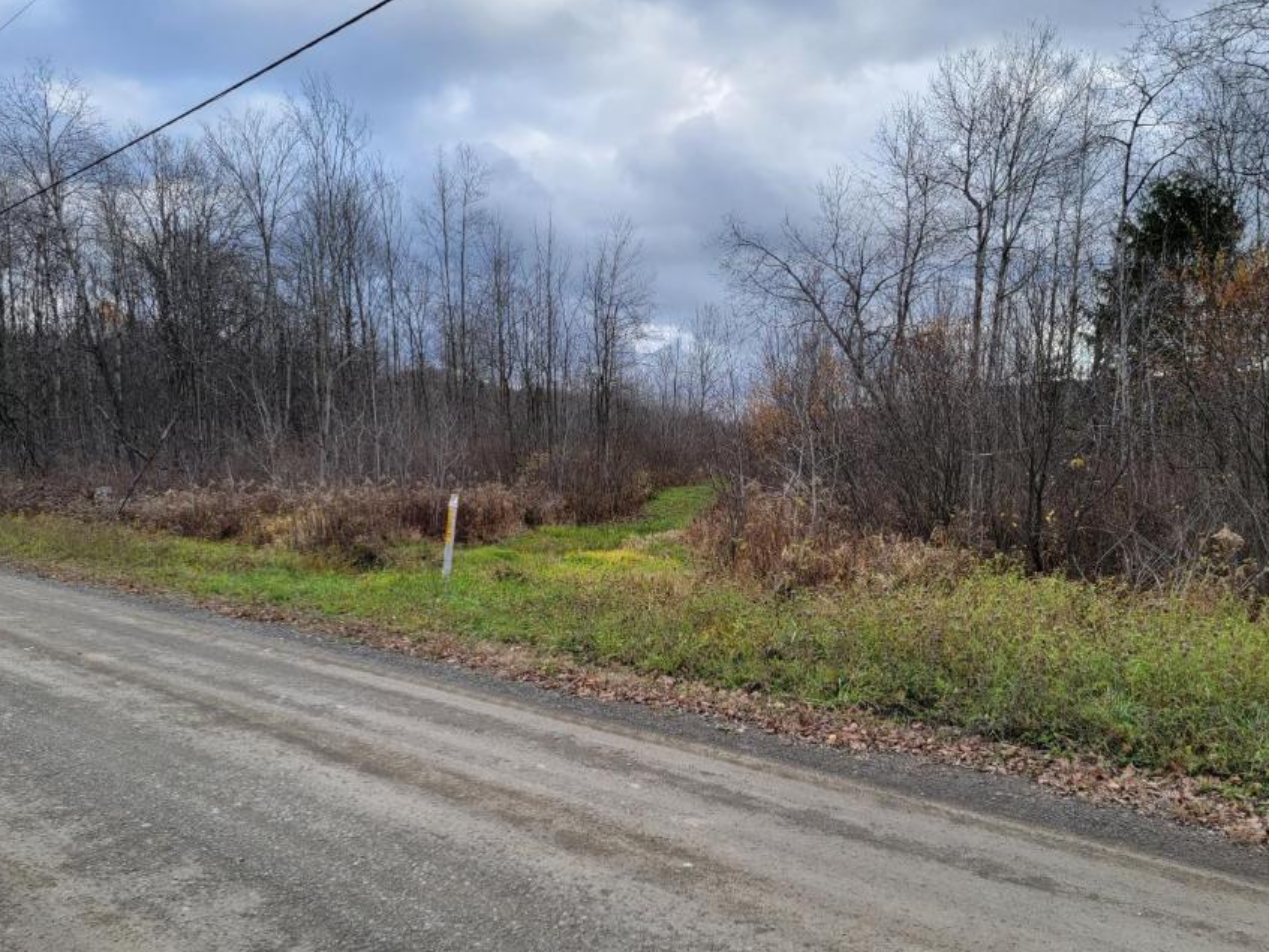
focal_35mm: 29
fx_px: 1064
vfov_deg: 48.0
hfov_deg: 61.6
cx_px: 659
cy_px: 569
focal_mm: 6.7
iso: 25
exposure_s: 1/120
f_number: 1.8
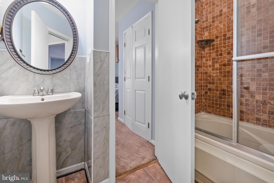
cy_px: 92
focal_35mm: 15
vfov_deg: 77.3
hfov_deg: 100.4
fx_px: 114
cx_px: 137
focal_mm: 10
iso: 800
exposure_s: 1/60
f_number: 4
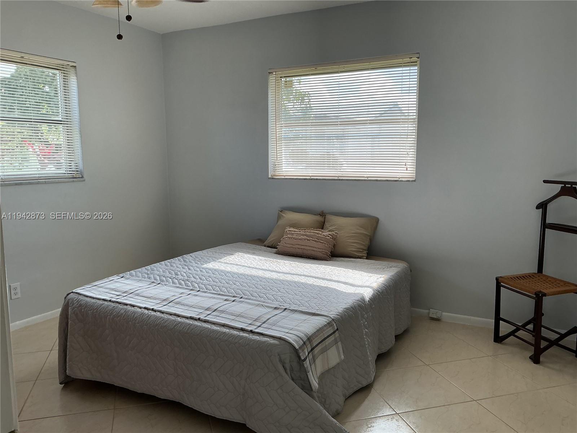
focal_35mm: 29
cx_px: 288
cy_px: 216
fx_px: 483
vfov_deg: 48.2
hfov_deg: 61.7
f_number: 1.8
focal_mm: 3
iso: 25
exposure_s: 1/165
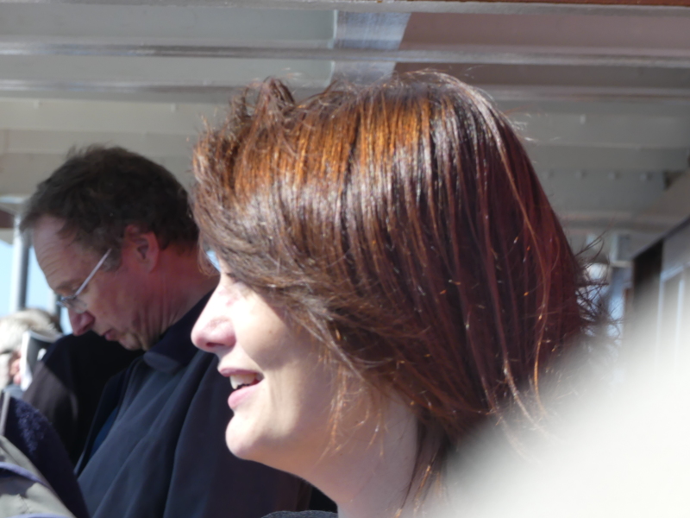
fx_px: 3289
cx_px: 345
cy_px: 259
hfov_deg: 12.0
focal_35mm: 165
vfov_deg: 9.0
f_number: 4
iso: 100
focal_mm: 29.6
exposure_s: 1/500
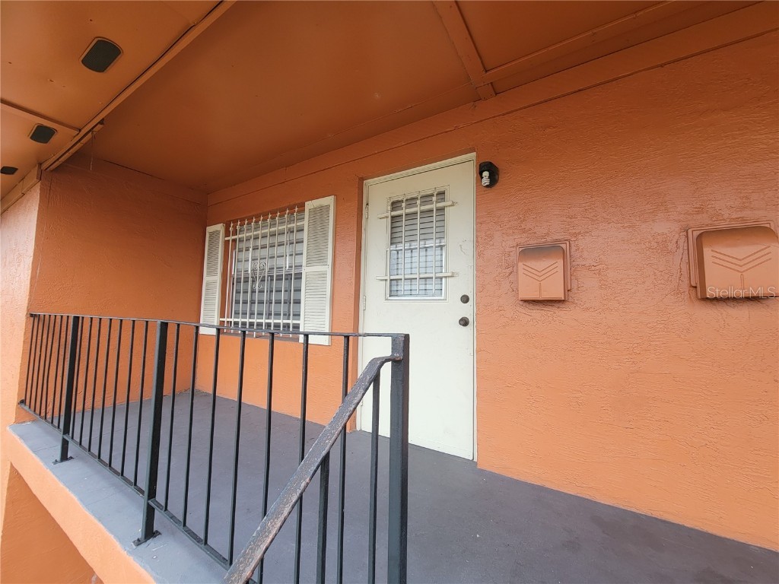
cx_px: 390
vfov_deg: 89.9
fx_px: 293
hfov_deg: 106.2
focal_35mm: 13
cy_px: 292
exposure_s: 1/285
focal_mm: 2.2
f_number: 2.2
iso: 50
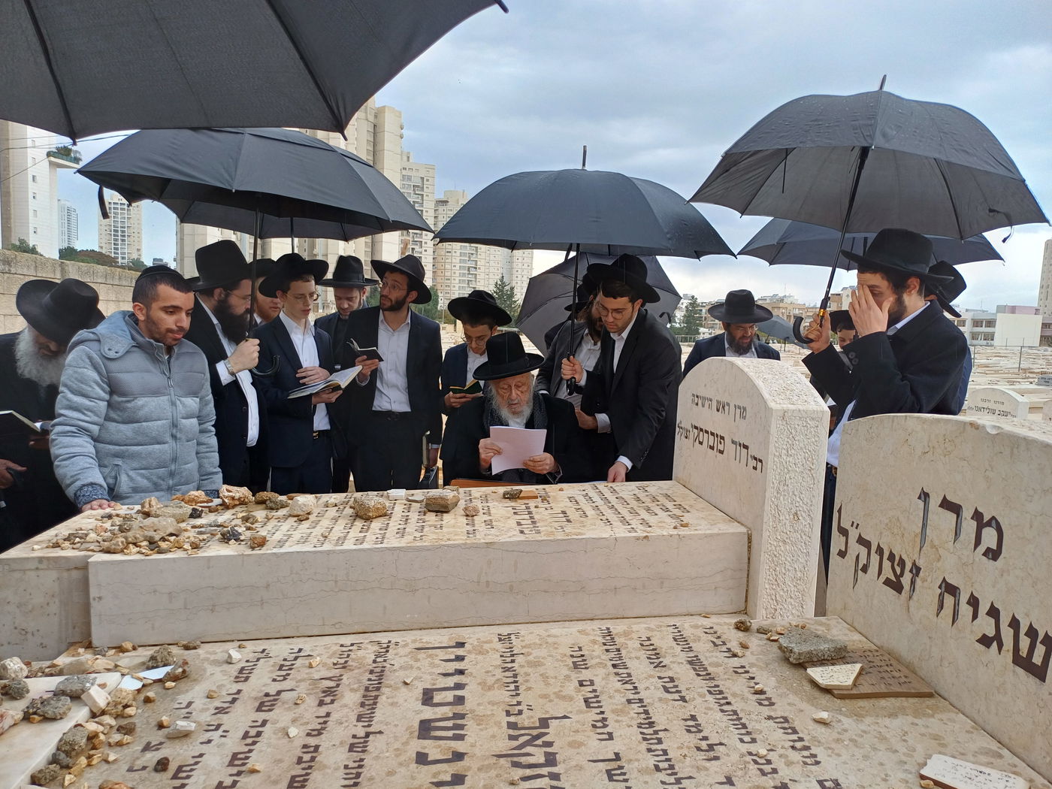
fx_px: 760
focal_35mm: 25
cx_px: 526
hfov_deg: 69.4
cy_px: 394
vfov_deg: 54.9
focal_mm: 4.65
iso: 50
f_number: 1.8
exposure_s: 1/161
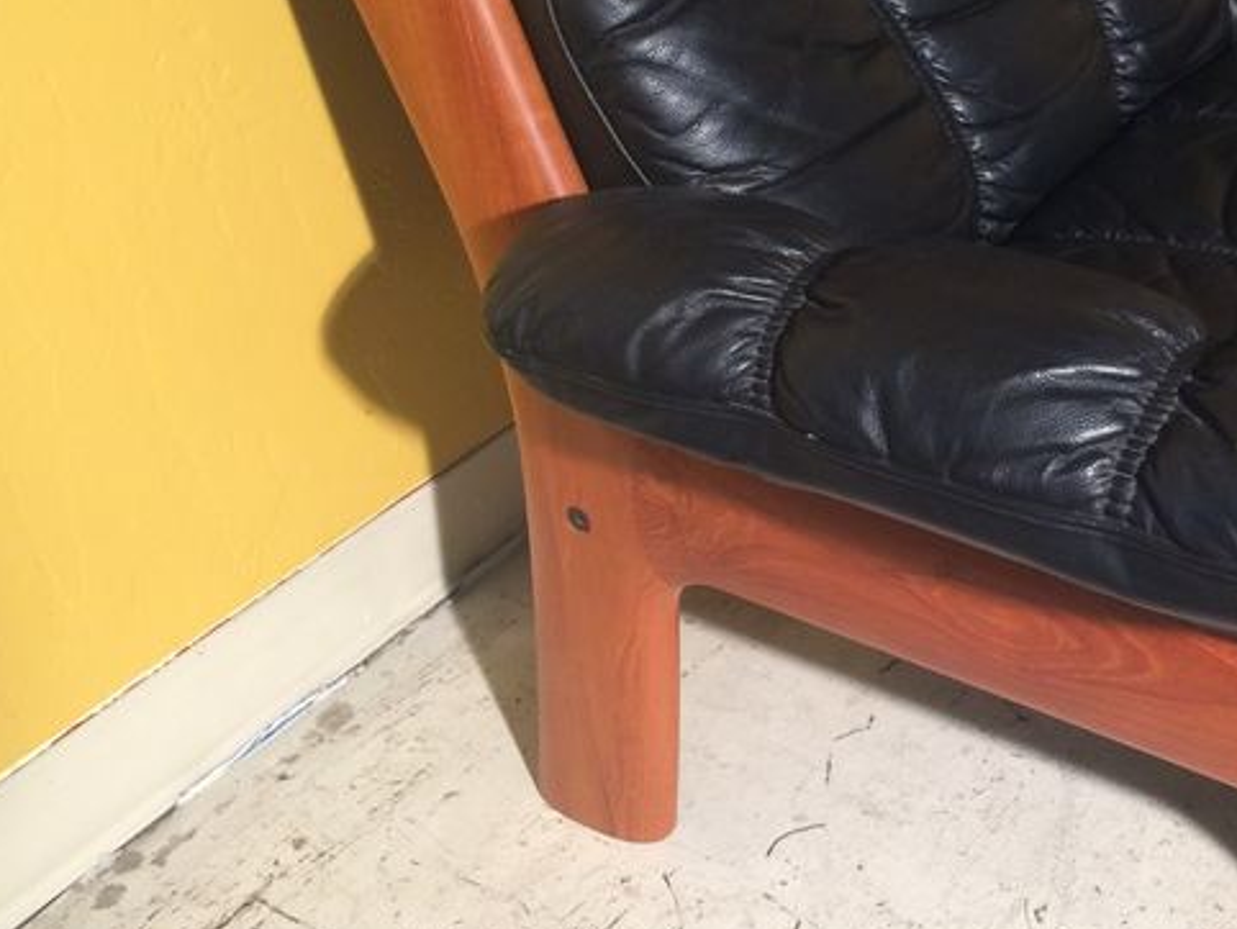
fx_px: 2002
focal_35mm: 56
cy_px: 271
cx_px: 1019
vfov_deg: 25.9
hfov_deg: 33.2
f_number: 2.2
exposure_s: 1/30
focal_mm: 4.12
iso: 100
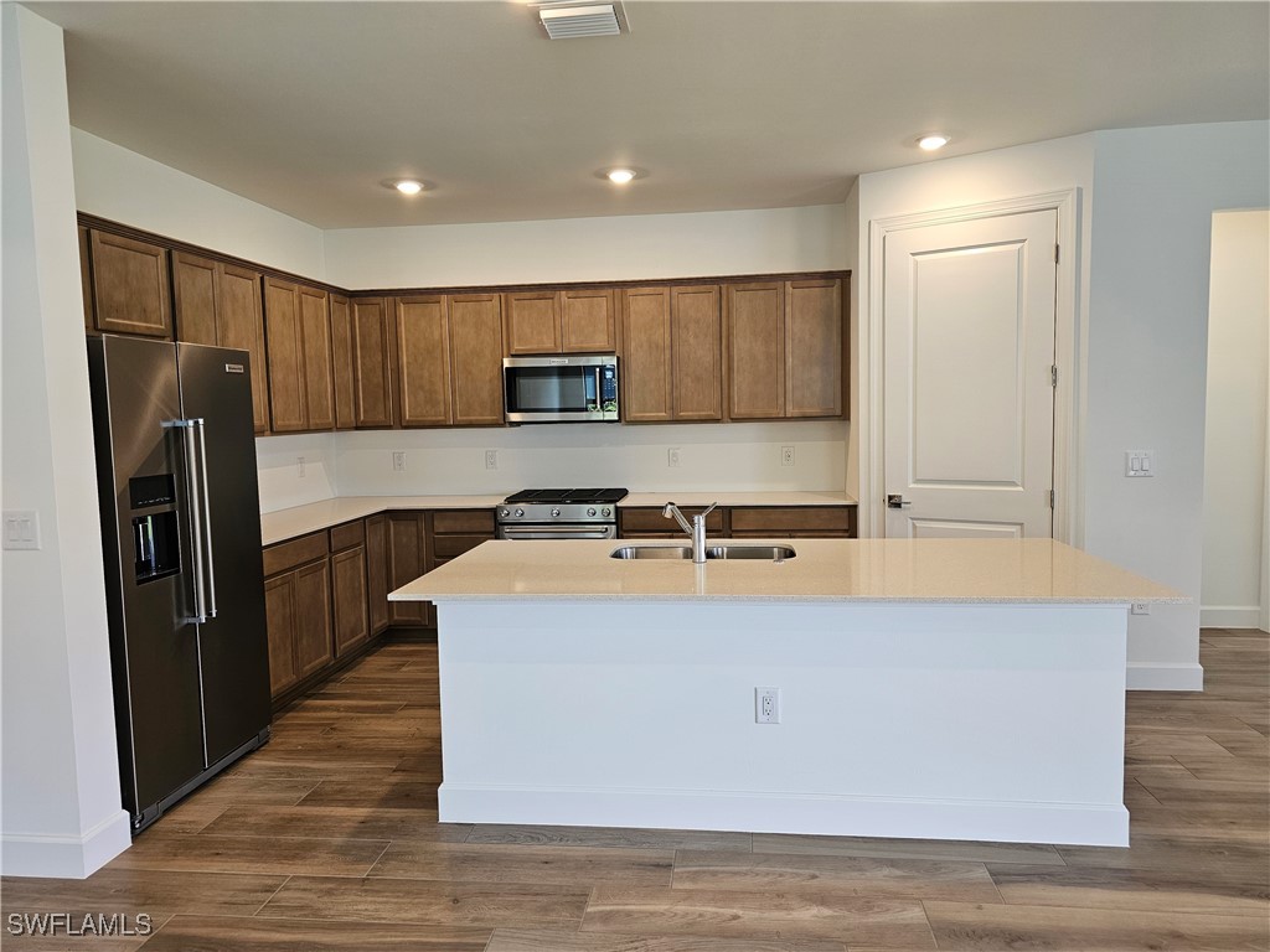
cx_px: 635
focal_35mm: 23
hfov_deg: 73.9
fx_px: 844
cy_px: 476
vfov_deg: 58.9
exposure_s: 1/120
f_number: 1.7
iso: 160
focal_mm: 6.3
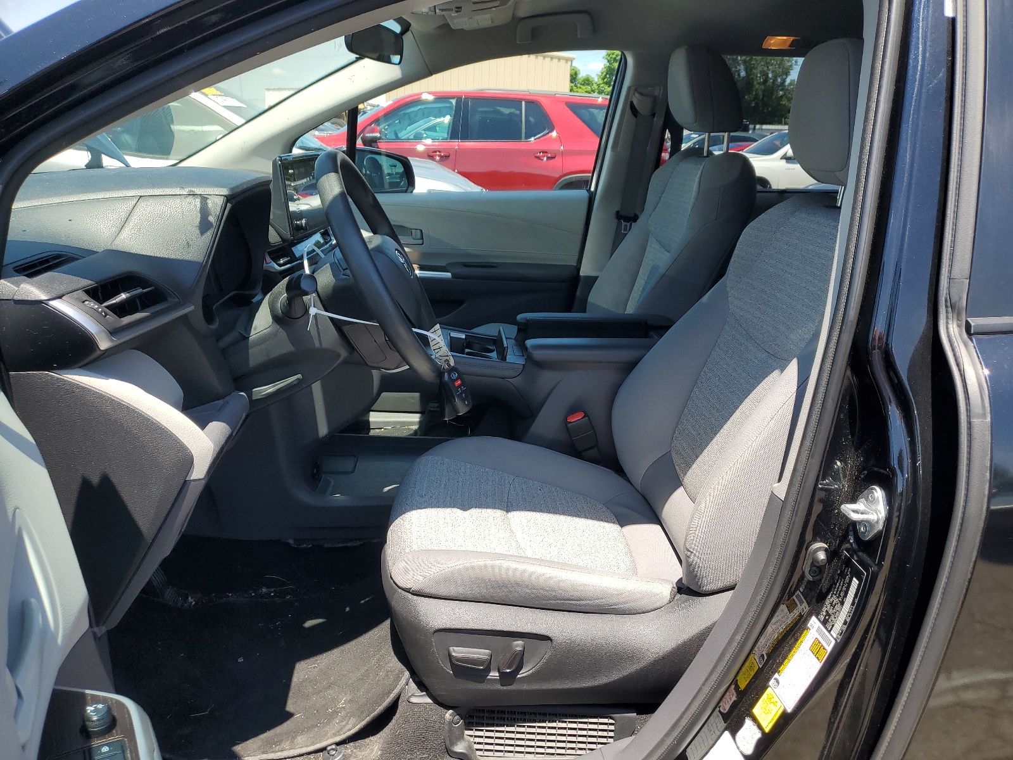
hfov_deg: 67.3
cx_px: 506
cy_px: 380
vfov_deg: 53.1
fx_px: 761
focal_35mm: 26
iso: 50
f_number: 1.5
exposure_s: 1/1111
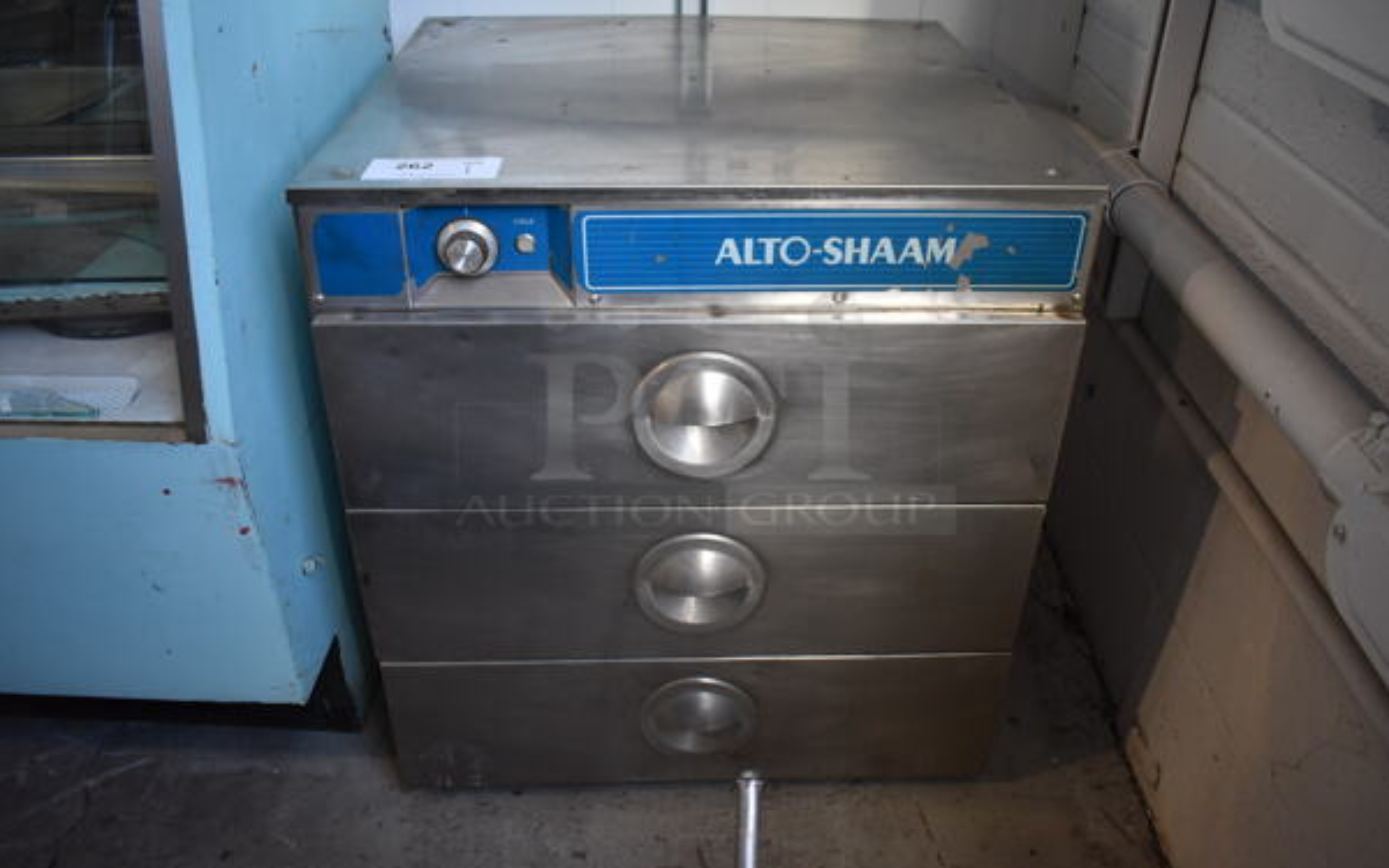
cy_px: 412
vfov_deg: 44.5
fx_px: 1060
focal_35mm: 28
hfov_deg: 66.5
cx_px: 699
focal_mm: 18
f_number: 3.5
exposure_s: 1/125
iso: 800
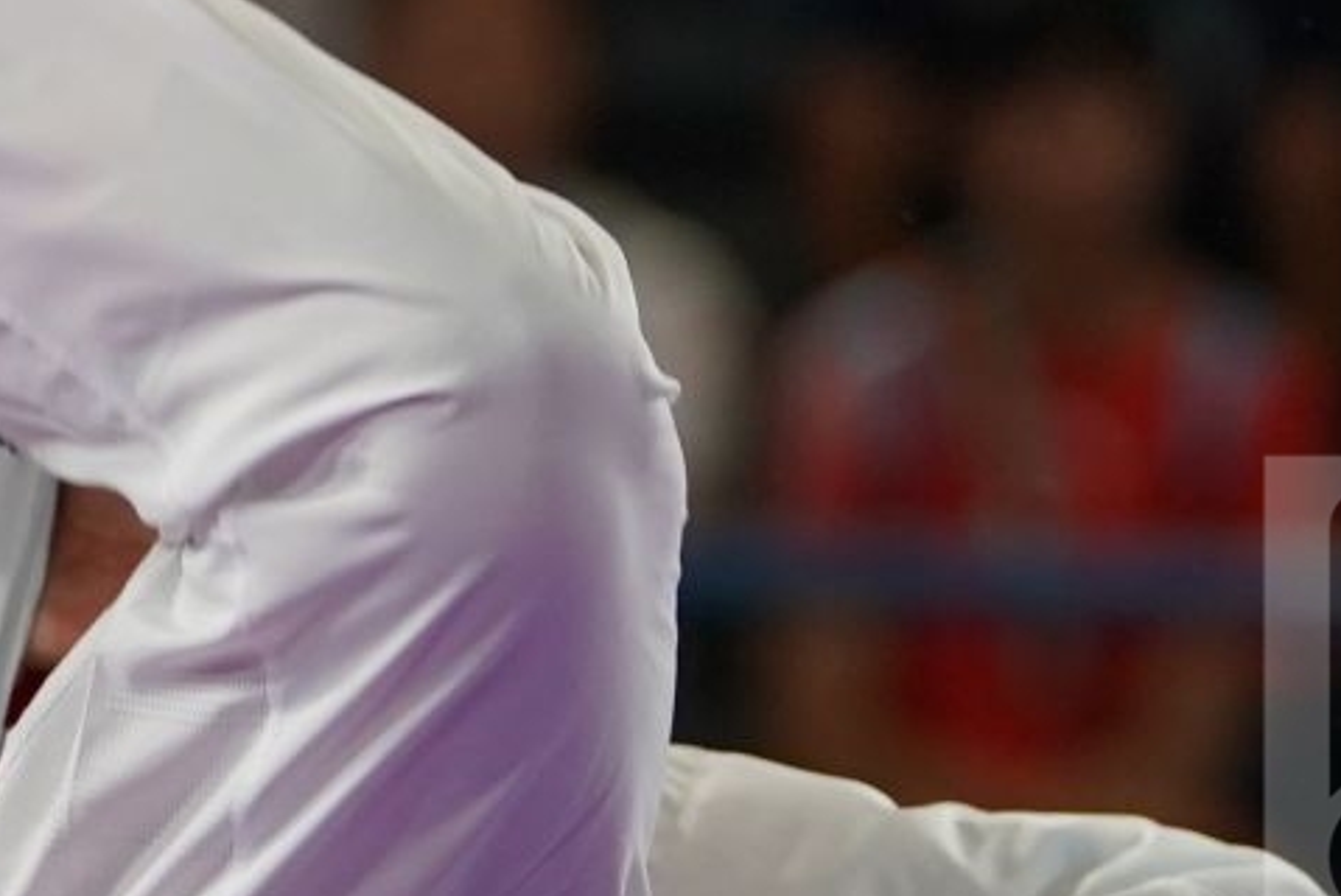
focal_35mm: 871
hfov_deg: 2.4
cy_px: 711
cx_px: 577
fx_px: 32463
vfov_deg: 1.6
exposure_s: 1/800
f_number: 2.8
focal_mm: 155
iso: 1000
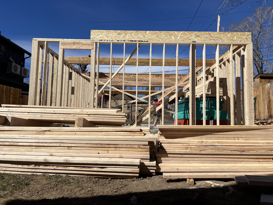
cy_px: 102
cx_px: 136
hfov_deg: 67.3
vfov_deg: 53.1
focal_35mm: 26
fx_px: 205
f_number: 1.5
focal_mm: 5.7
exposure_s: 1/8696
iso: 50
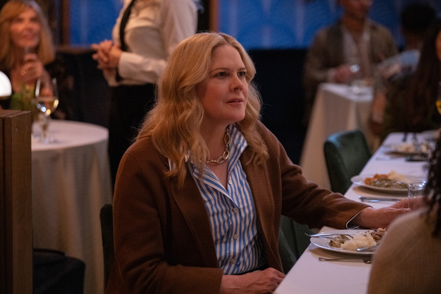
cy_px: 147
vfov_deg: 12.9
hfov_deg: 19.3
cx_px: 220
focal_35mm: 106
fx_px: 1298
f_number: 2.8
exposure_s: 1/100
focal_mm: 106
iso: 10000
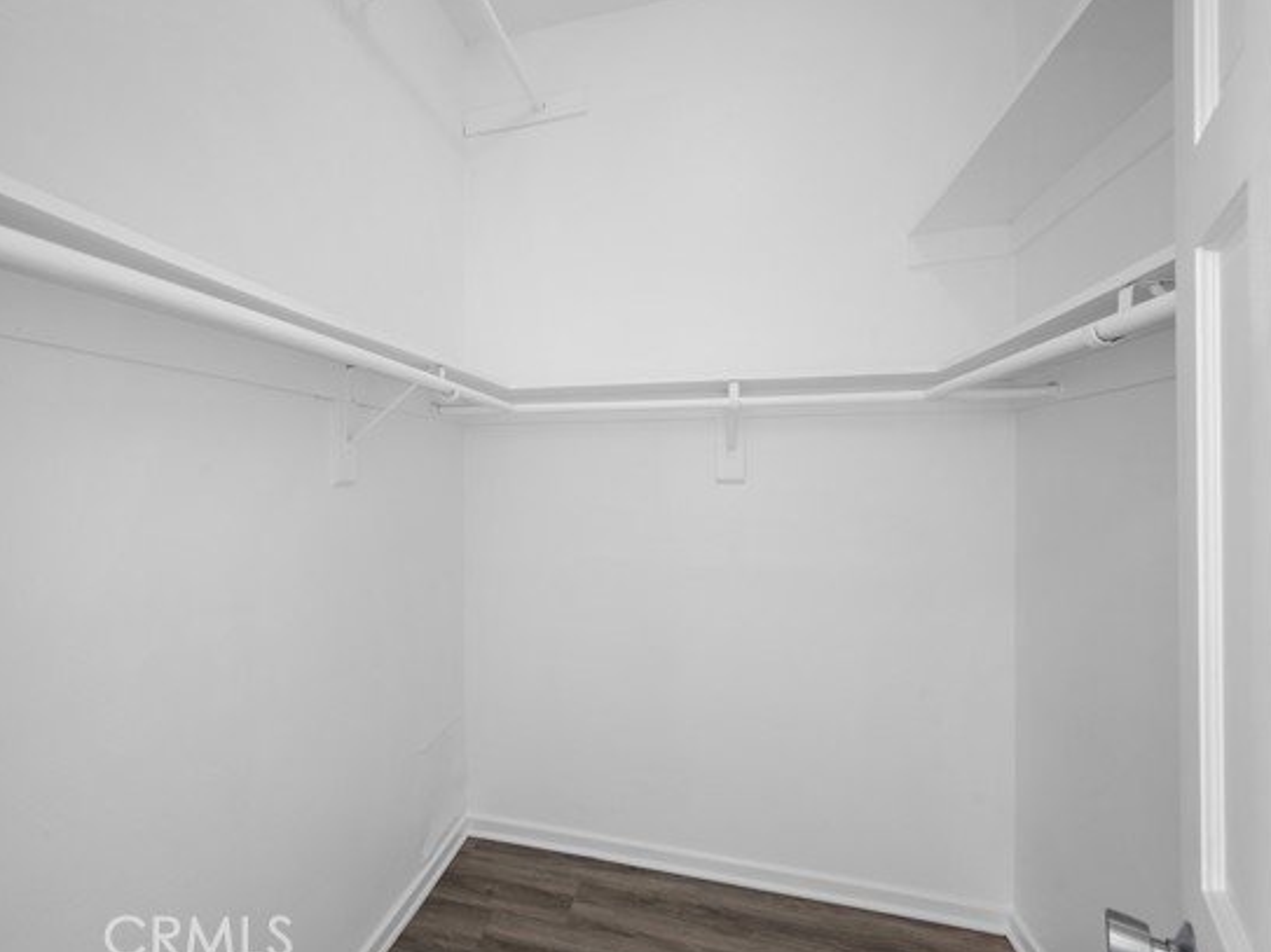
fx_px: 624
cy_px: 471
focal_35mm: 17
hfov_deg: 90.3
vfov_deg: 74.7
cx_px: 536
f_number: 8
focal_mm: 15
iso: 125
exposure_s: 2
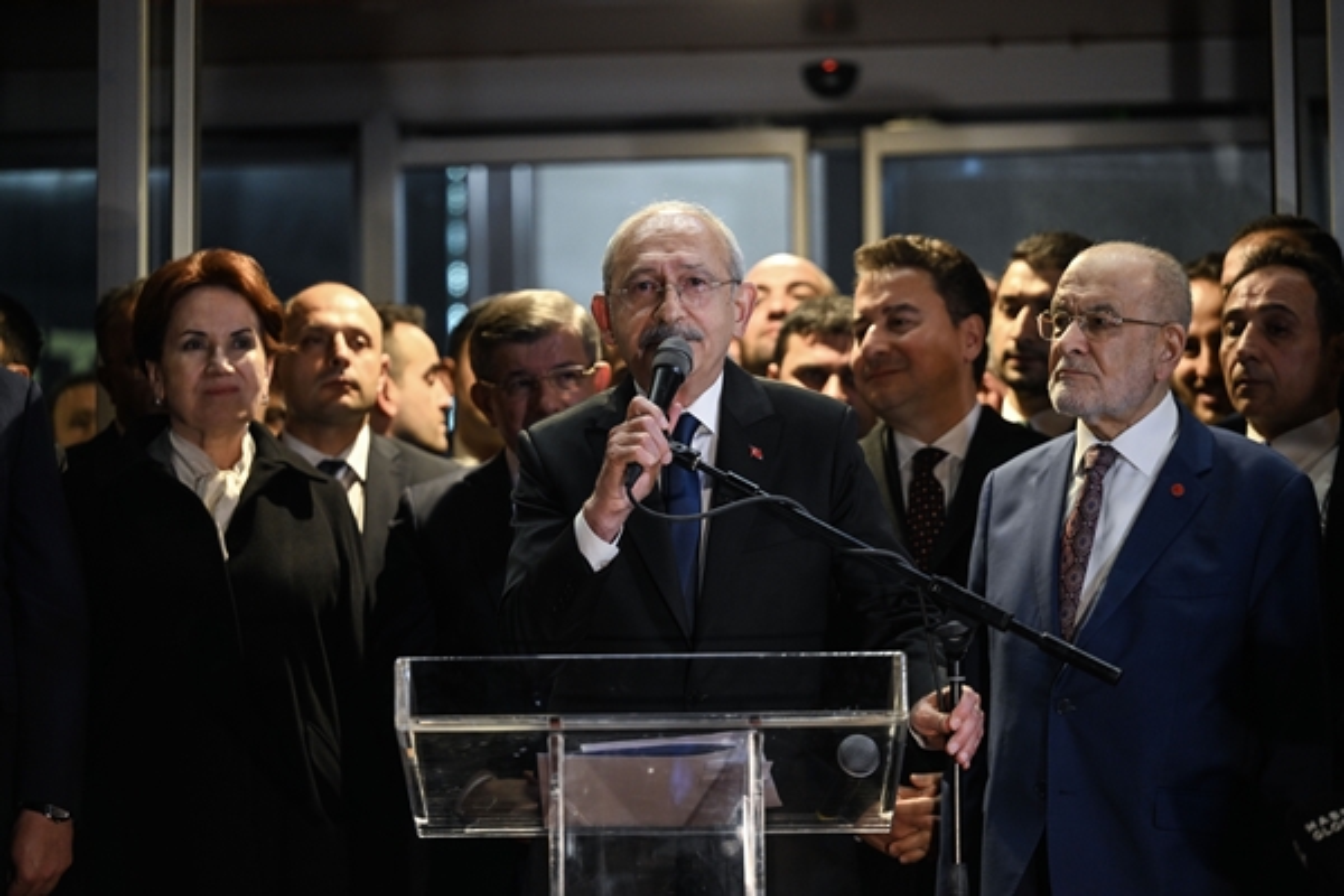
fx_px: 4666
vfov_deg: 11.0
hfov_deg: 16.4
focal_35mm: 125
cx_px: 672
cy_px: 448
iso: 2000
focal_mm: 125
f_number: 2.8
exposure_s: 1/160
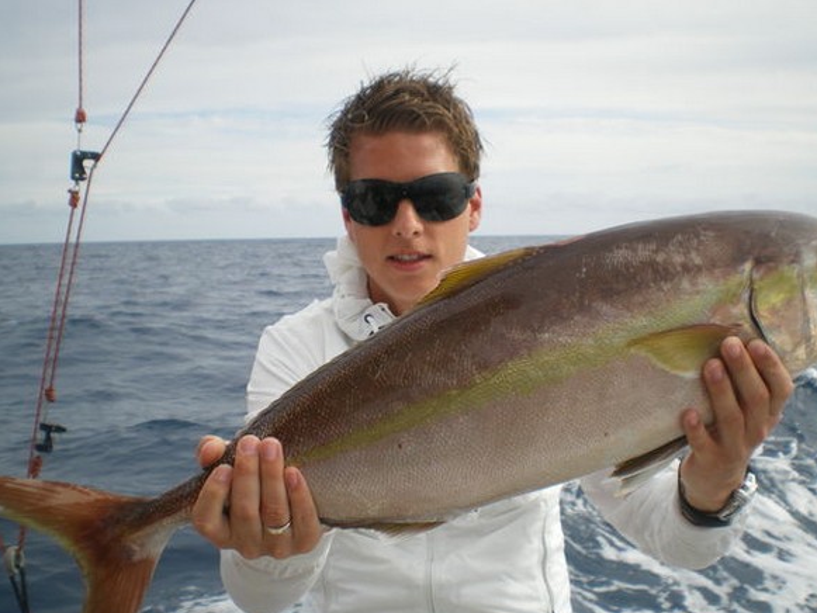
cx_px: 440
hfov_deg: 47.8
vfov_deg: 36.8
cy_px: 305
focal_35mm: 39
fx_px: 921
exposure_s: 1/320
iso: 50
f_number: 4.6
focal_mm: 6.3
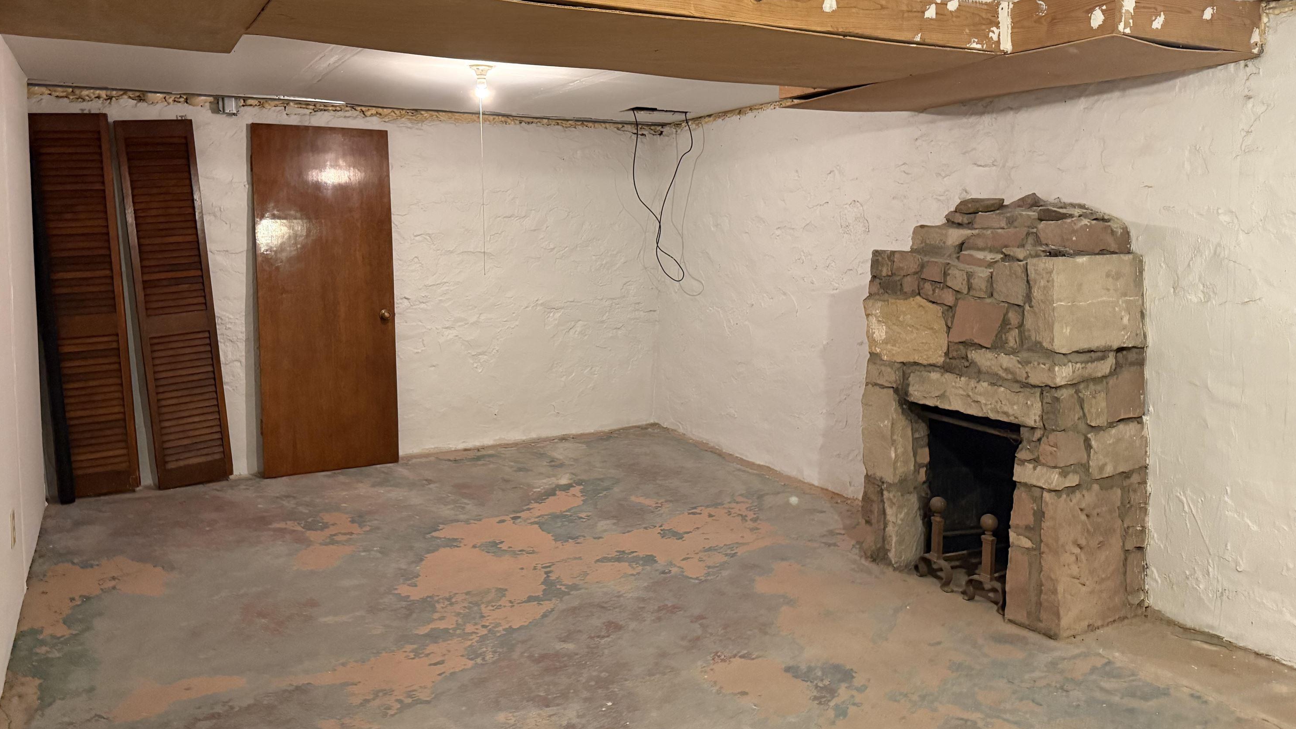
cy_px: 292
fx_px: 928
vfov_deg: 42.7
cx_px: 631
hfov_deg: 69.9
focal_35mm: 27
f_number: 1.78
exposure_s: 1/60
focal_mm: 6.76
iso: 800
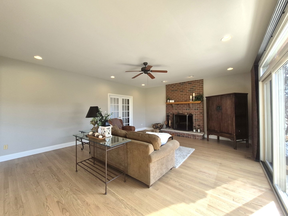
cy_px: 108
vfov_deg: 89.9
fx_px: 108
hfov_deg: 106.2
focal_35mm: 13
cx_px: 144
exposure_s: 1/120
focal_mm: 1.74
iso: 64
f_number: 2.2
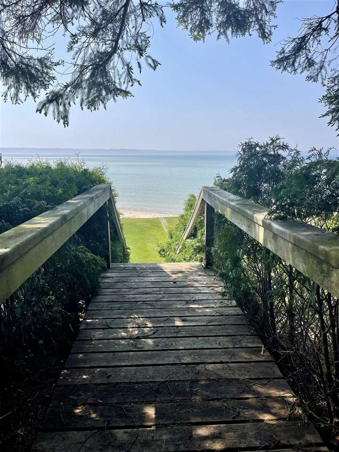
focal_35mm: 25
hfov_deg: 54.9
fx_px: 326
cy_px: 226
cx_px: 170
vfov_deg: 69.4
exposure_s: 1/3559
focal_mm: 5.1
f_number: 1.6
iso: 32
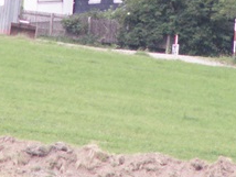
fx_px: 8559
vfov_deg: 1.2
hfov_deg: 1.6
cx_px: 128
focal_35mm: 1254
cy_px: -16
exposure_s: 1/500
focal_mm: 69.45
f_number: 4.5
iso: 200
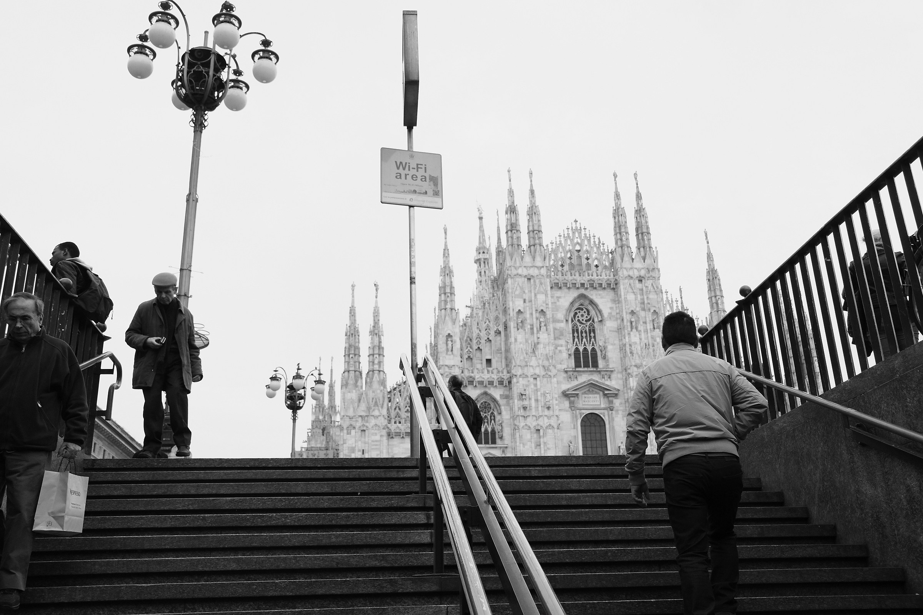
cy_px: 308
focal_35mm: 33
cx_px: 462
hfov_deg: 57.2
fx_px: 846
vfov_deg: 40.0
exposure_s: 1/950
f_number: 4
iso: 800
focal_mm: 22.2
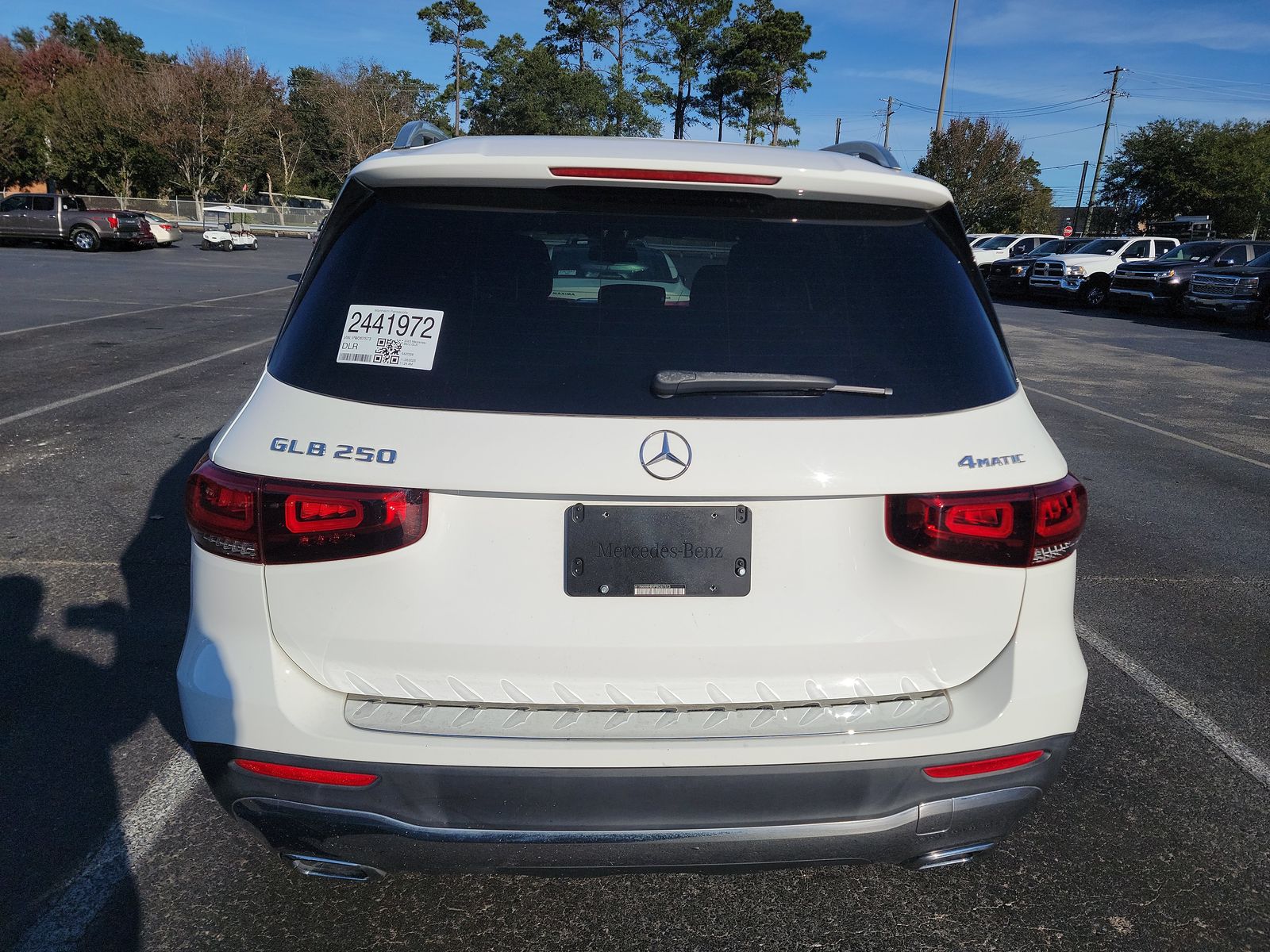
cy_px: 476
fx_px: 881
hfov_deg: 71.6
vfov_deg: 56.8
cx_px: 635
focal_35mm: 24
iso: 50
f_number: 1.8
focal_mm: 6.7
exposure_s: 1/2283
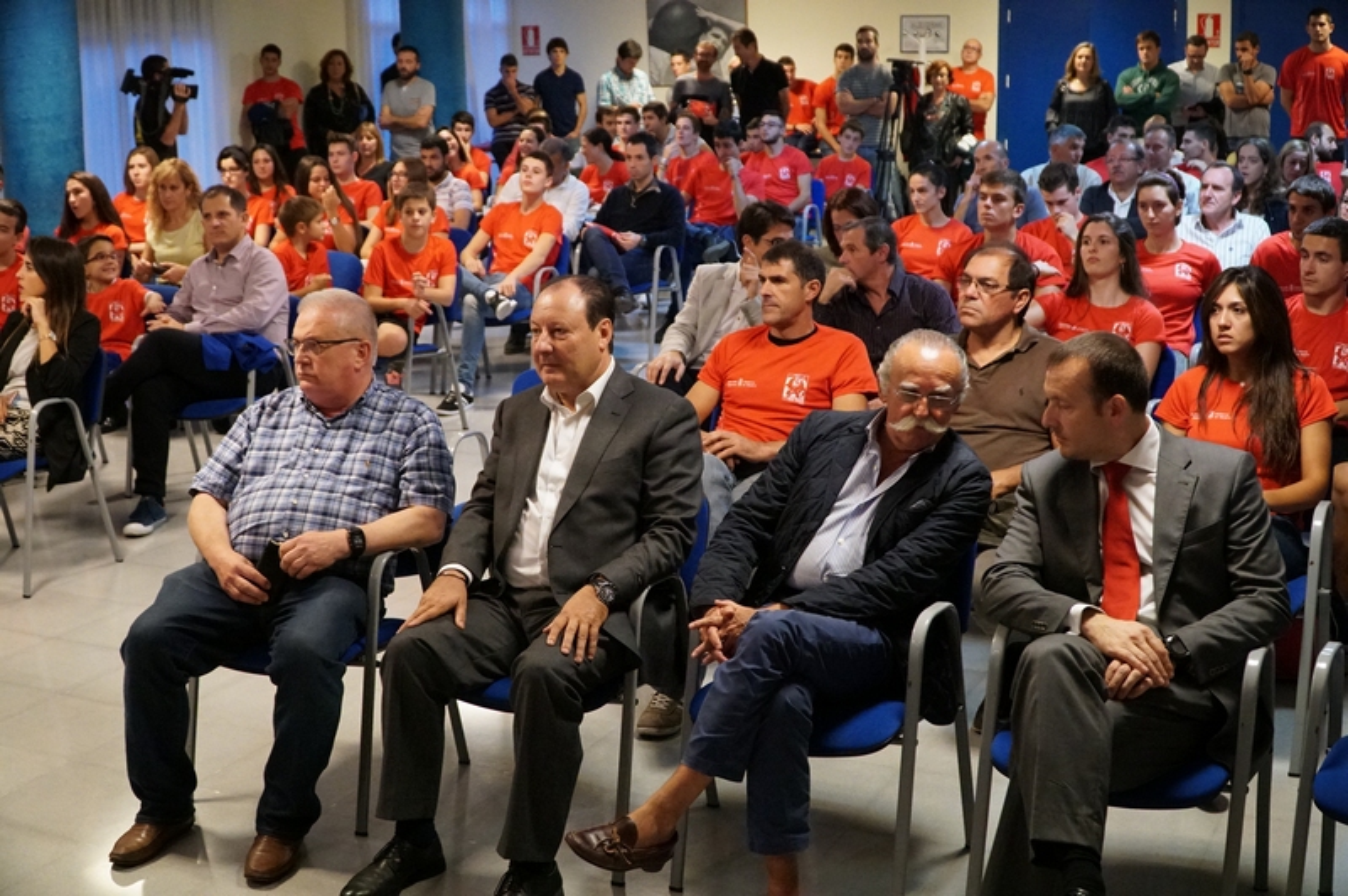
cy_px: 448
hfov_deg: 45.0
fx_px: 1627
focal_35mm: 44
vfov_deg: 30.8
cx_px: 674
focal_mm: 29
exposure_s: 1/160
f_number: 4
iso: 6400
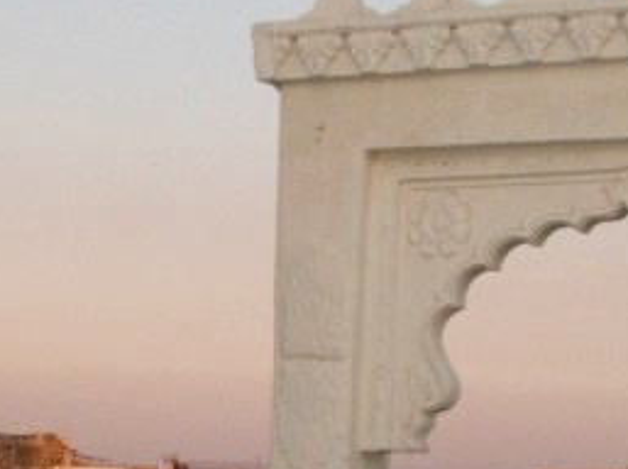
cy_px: 585
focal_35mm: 141
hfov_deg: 14.0
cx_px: 215
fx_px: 2554
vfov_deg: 10.3
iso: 1600
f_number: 22
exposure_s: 1/125
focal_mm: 31
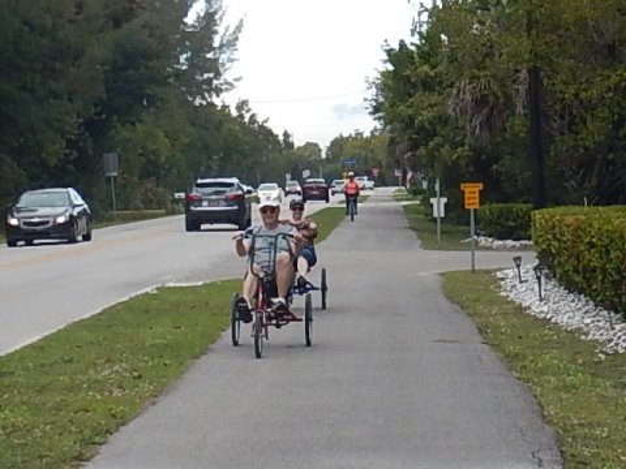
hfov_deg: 54.0
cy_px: 234
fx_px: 615
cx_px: 313
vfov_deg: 41.8
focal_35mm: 34
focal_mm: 6.1
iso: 125
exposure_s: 1/500
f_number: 4.2
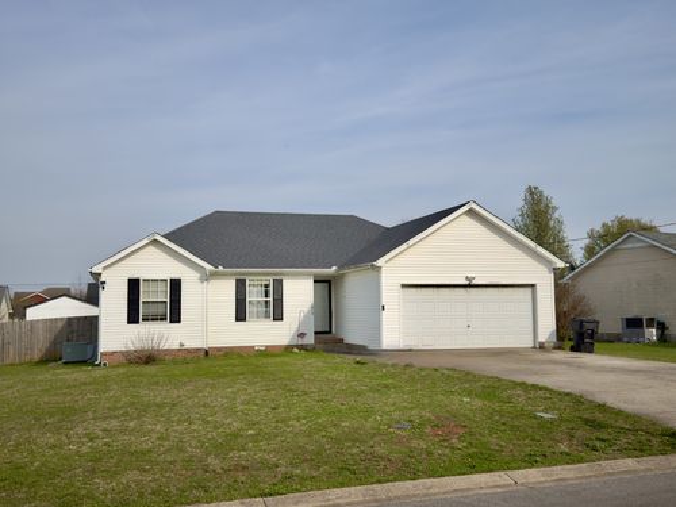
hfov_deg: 50.1
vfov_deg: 38.7
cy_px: 254
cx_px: 338
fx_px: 723
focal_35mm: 37
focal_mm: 6.76
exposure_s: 1/6494
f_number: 1.78
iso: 64
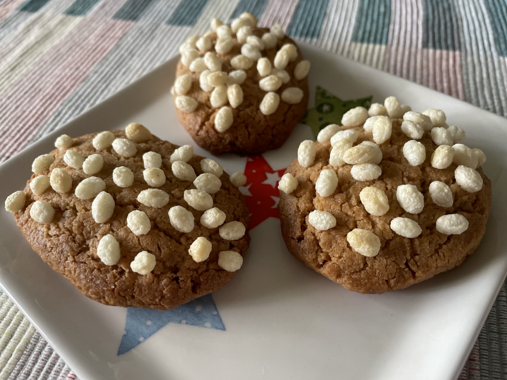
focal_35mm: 26
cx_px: 254
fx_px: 381
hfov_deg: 67.3
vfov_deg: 53.1
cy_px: 190
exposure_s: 1/50
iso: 160
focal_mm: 4.2
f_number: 1.6
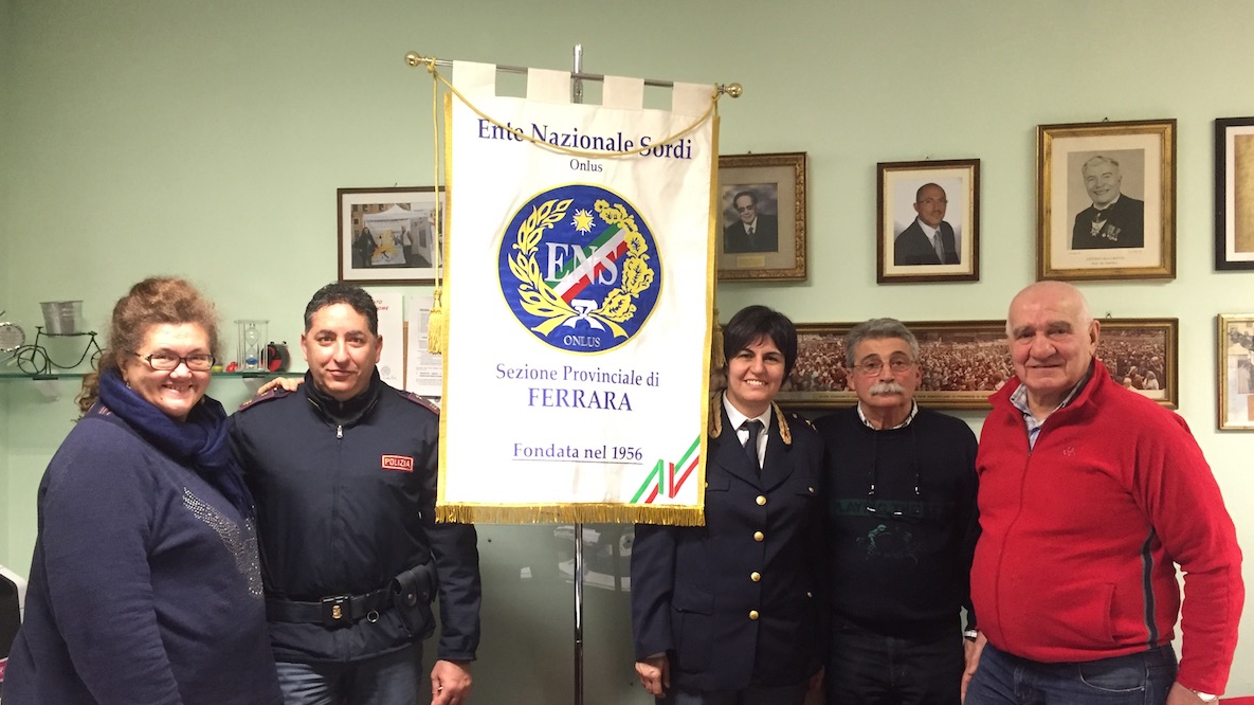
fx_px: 1064
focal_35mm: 32
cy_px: 406
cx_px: 620
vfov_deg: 36.6
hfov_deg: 61.0
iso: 250
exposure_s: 1/20
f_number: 2.2
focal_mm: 4.15
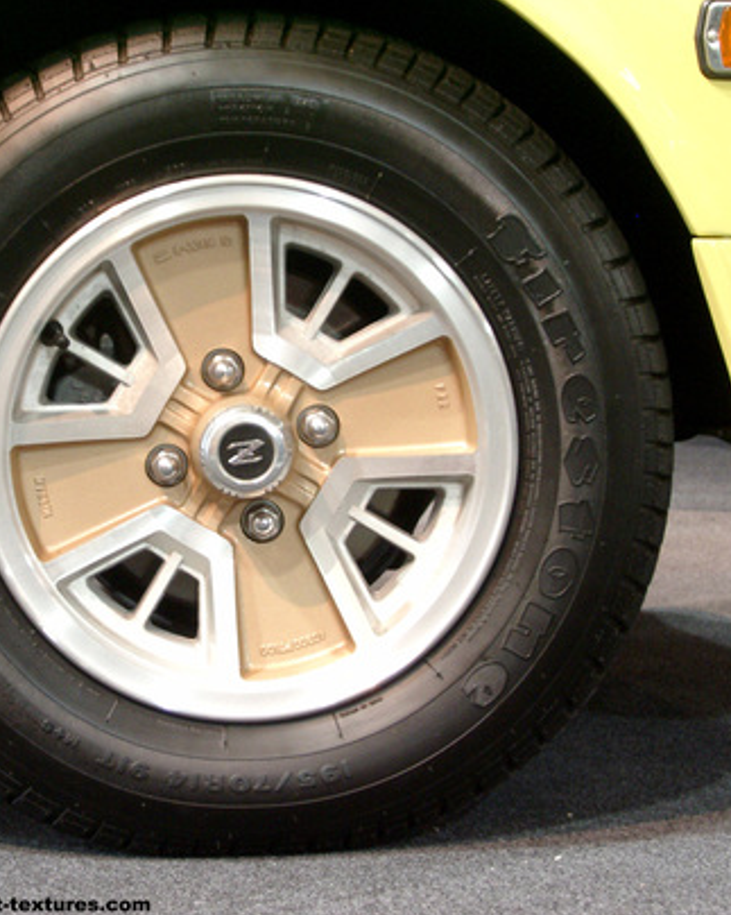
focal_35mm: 98
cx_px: 233
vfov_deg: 19.6
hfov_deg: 15.7
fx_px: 2651
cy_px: 459
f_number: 3.8
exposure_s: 1/25
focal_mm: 15.2
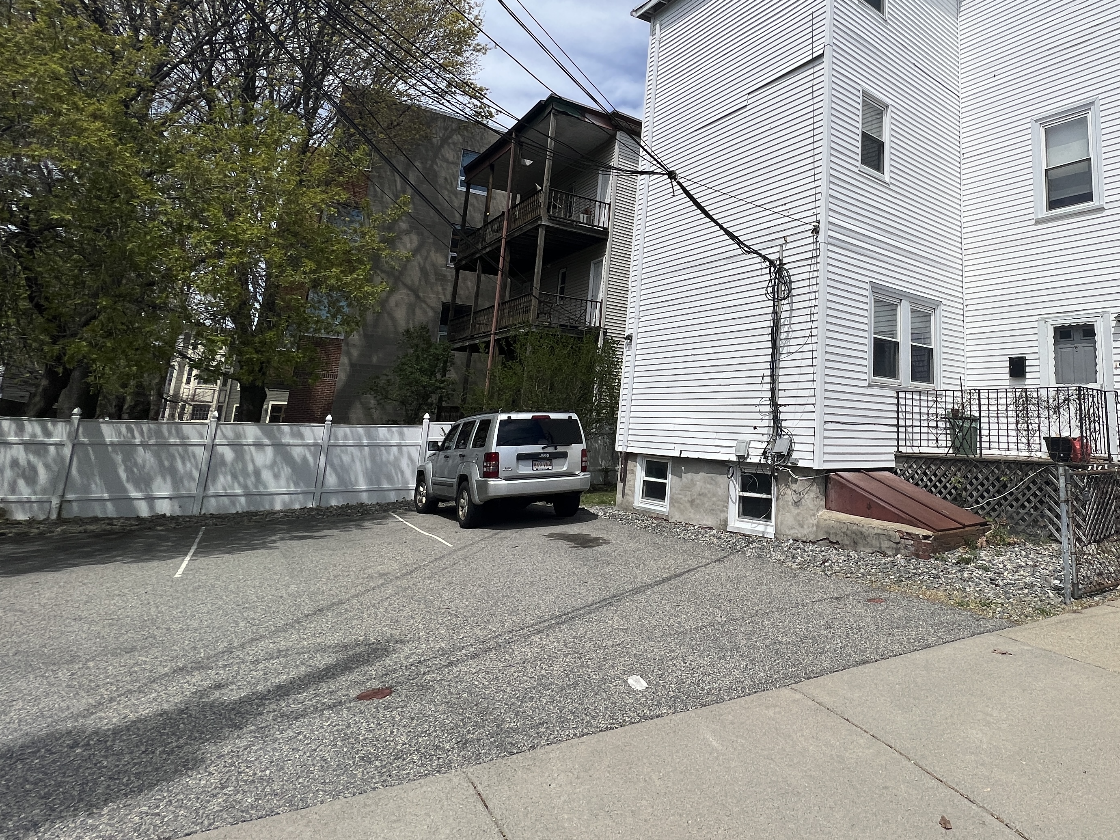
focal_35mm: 19
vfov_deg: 67.5
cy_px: 308
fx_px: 615
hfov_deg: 80.8
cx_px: 778
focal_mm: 1.57
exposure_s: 1/3125
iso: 32
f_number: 1.8
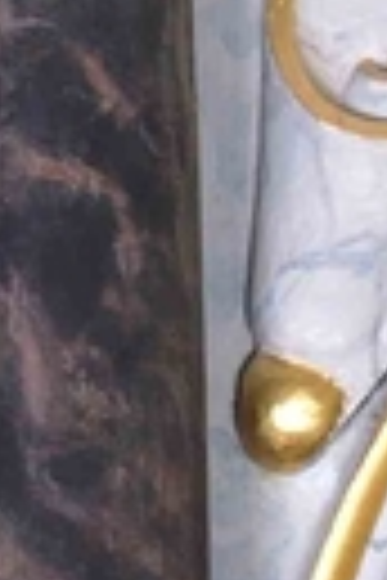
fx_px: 10045
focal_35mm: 623
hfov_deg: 2.2
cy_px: 1641
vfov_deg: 3.3
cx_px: 990
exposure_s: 1/30
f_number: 16
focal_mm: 70
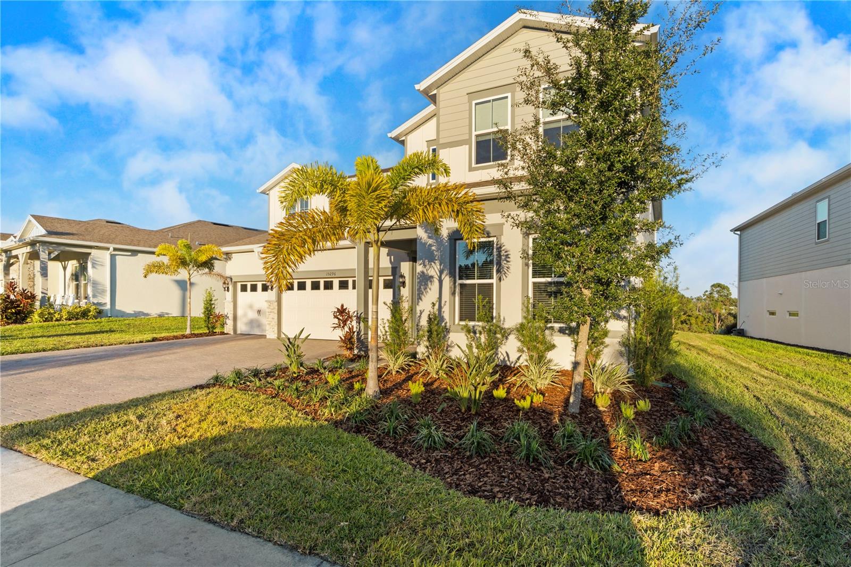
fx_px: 425
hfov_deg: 90.0
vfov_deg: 67.4
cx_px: 426
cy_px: 284
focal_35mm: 18
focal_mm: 12
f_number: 8
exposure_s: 1/40
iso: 100
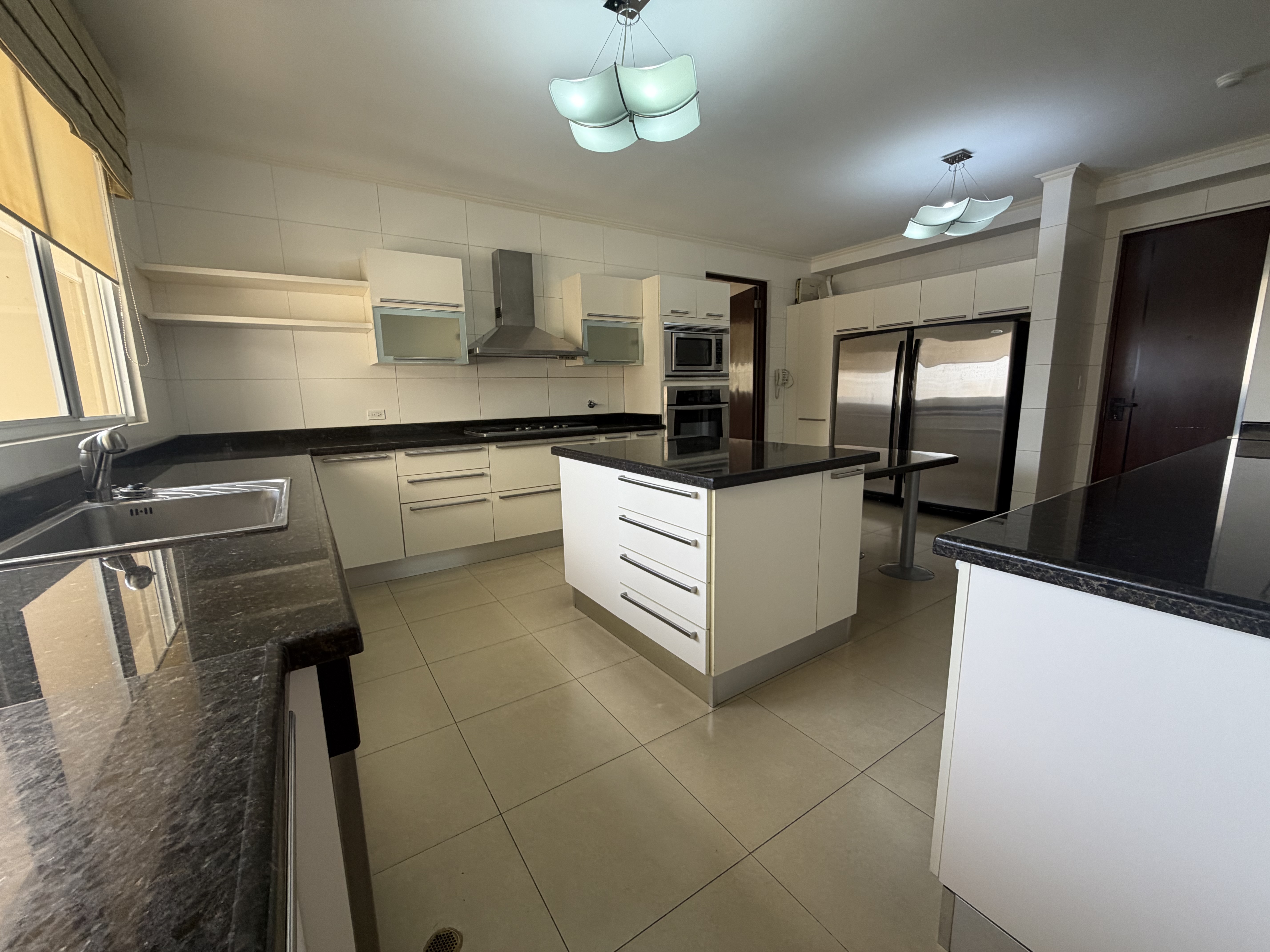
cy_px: 476
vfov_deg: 85.7
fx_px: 514
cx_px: 635
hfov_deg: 102.1
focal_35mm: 14
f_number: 2.2
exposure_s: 1/121
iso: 125
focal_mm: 2.22
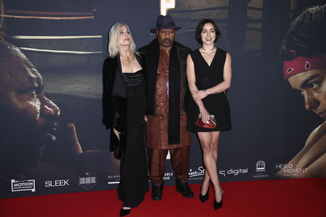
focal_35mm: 42
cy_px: 108
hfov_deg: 46.4
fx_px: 380
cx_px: 163
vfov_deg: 31.8
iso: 640
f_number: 5.6
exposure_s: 1/200
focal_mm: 42
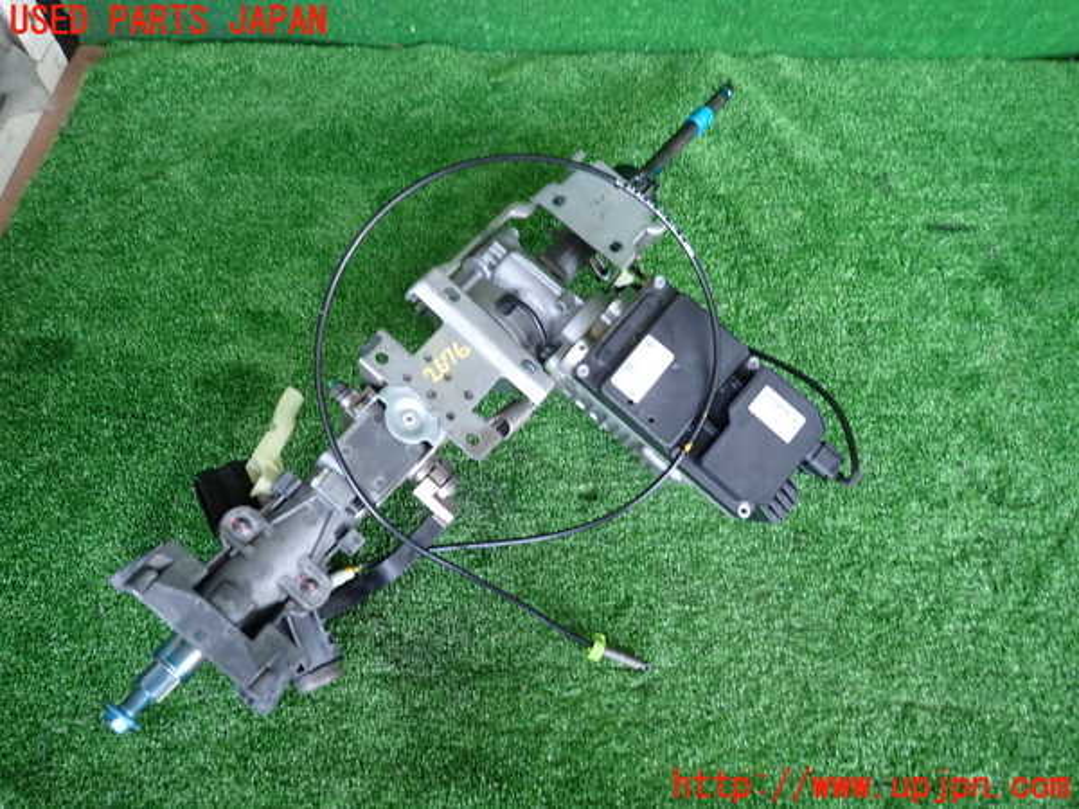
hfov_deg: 69.4
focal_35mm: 25
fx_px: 779
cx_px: 540
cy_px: 404
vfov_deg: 54.9
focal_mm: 4.5
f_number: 2
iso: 200
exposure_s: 1/50
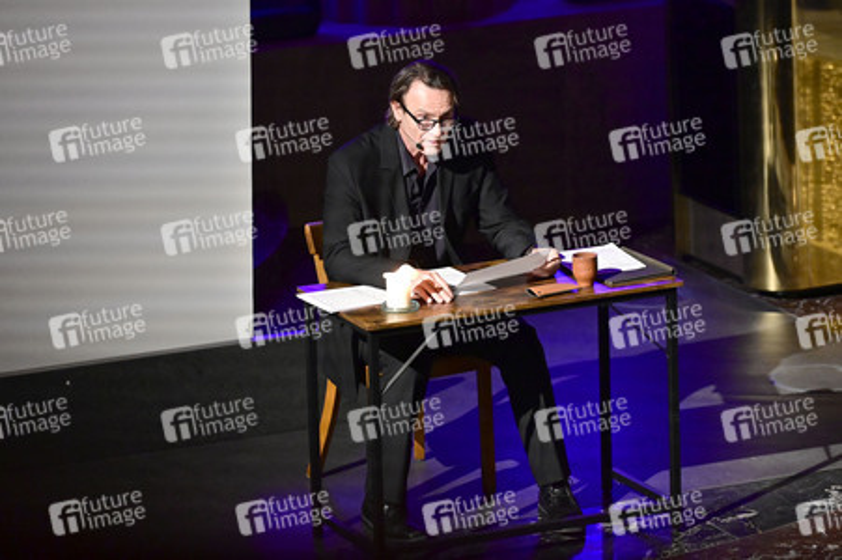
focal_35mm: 200
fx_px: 4674
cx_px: 421
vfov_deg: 6.9
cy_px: 280
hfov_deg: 10.3
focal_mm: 200
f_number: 2.8
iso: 8000
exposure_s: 1/160
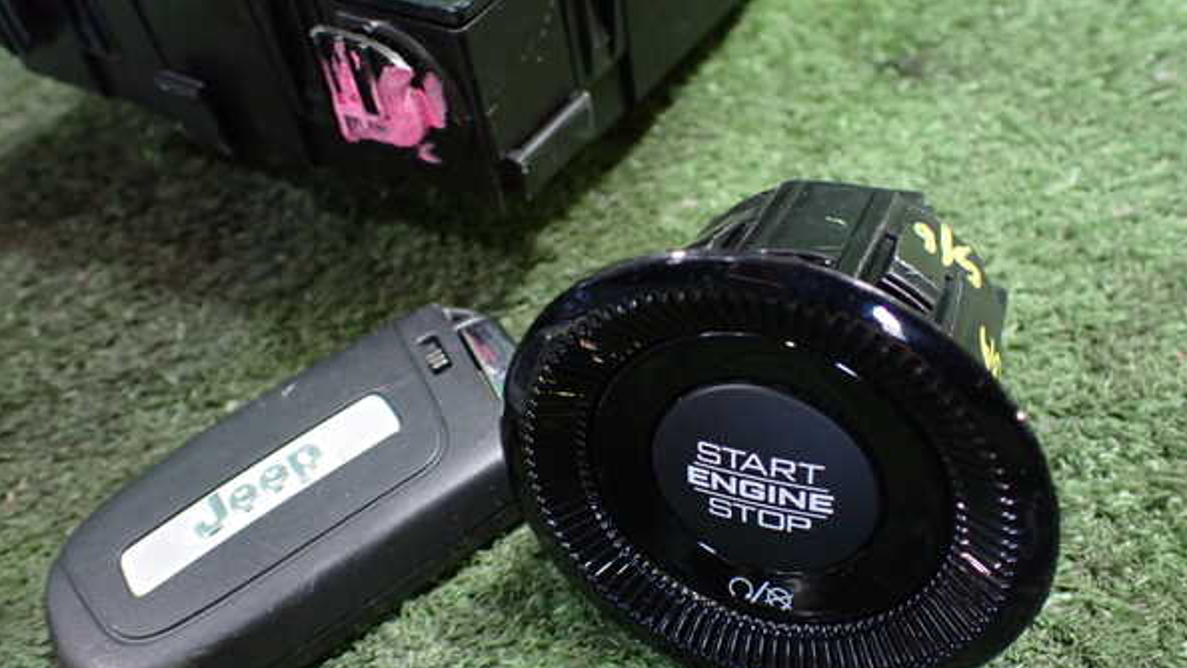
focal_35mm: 33
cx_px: 594
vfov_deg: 35.6
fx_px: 1039
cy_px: 370
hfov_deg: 59.5
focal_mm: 5.4
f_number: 2.3
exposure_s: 1/40
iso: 800
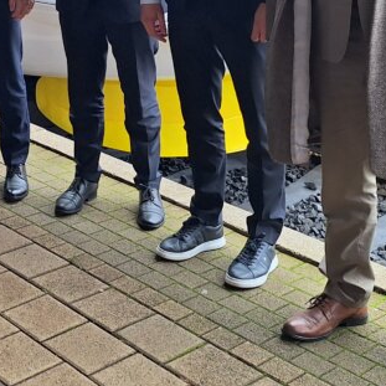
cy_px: -70
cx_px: -32
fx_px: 845
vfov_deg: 23.6
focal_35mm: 67
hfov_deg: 24.1
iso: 40
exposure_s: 1/161
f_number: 1.8
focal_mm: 5.54
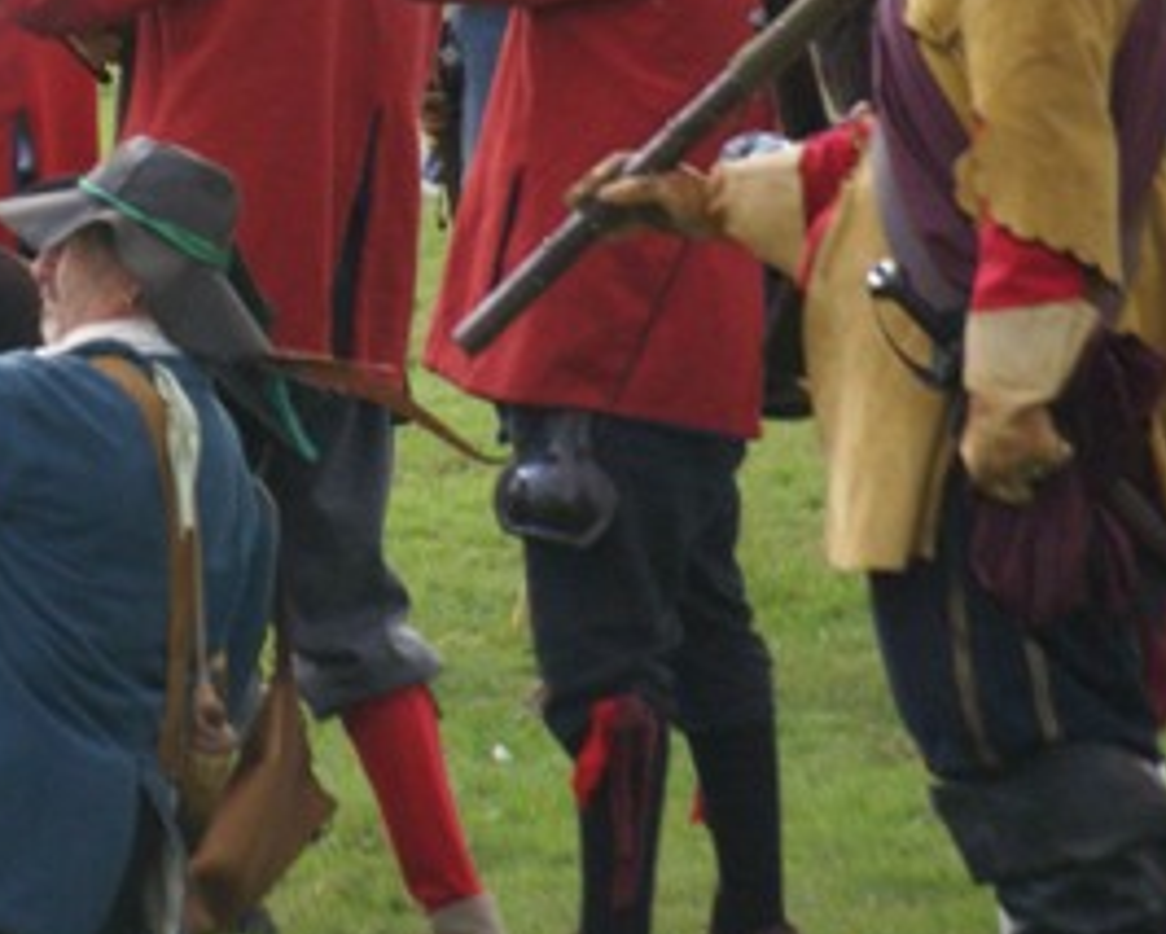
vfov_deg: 2.0
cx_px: -193
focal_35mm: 779
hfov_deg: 2.5
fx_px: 26892
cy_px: 79
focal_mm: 230
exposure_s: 1/320
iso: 400
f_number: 5.6
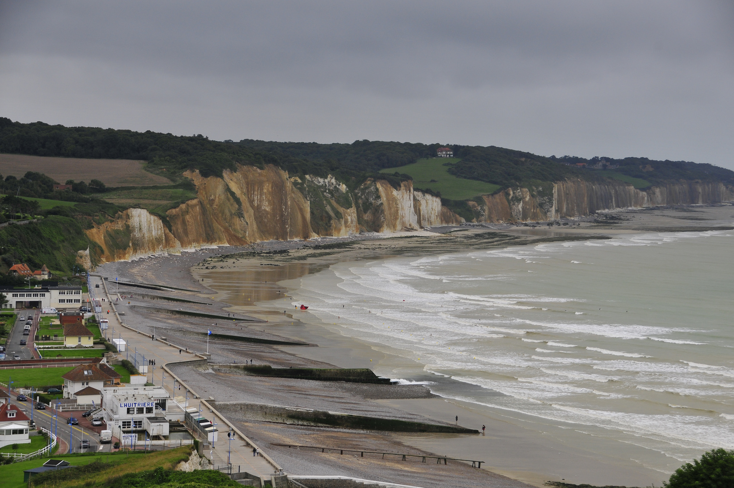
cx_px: 367
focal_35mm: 112
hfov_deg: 18.2
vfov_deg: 12.1
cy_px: 244
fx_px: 2291
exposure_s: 1/125
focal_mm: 75
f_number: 9
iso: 200
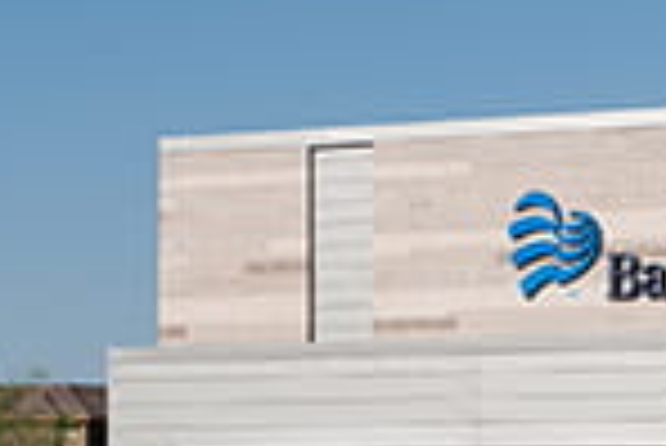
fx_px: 3463
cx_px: 657
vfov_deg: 7.3
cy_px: 446
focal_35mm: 187
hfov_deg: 10.9
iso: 200
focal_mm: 58
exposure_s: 1/350
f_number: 11
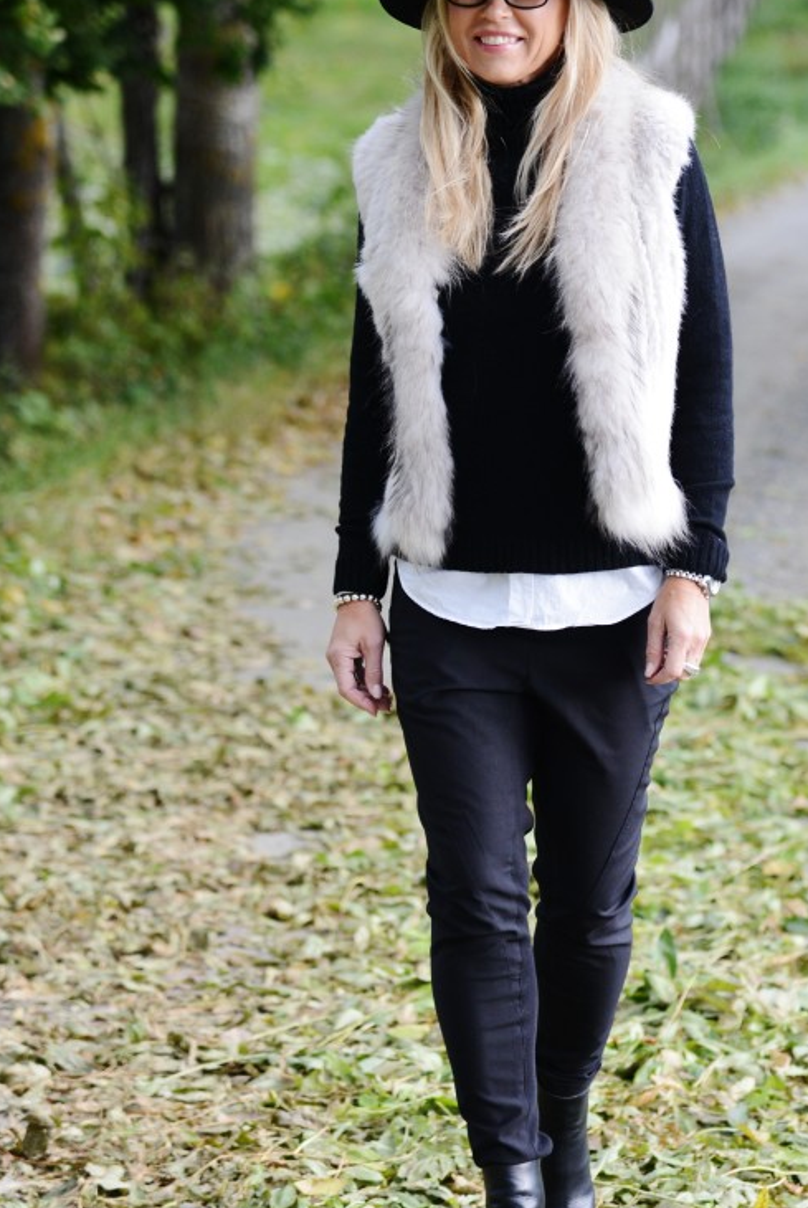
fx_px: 5642
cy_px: 573
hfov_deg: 8.2
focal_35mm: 168
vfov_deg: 12.2
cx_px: 534
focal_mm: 120
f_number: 4.5
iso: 1000
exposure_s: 1/640
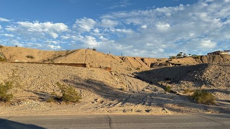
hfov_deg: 69.9
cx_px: 116
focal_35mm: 27
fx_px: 165
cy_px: 80
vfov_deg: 42.6
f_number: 1.78
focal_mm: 6.76
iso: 80
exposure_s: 1/3145
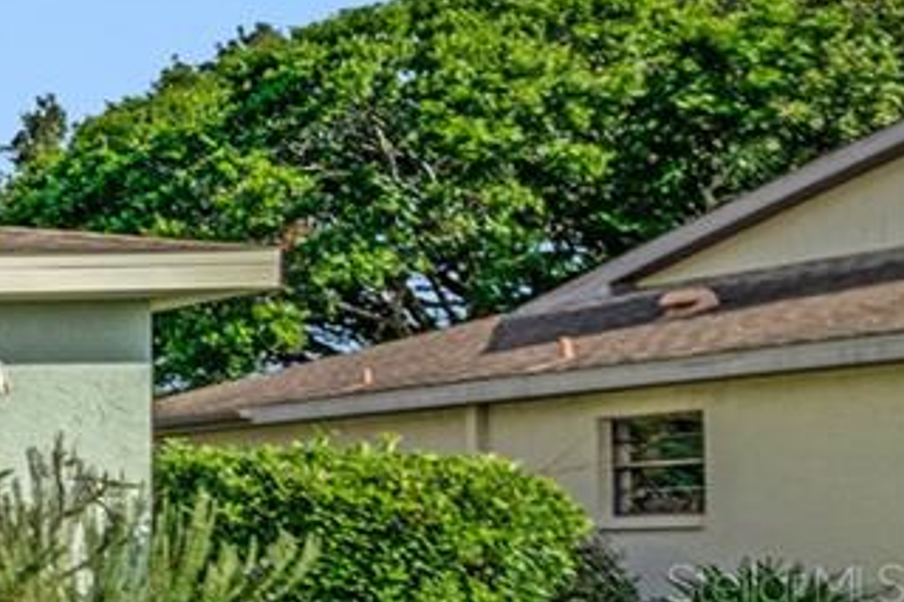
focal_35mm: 70
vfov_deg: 19.0
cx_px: -1342
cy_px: 584
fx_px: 1757
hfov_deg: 14.6
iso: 160
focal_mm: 14
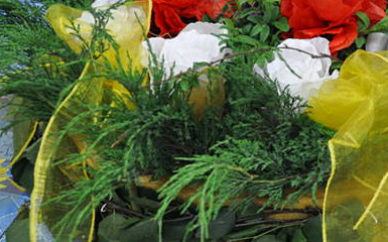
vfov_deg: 15.8
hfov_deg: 25.3
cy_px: 5
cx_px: 279
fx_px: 856
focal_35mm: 81
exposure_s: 1/125
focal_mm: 24
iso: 1600
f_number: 5.6
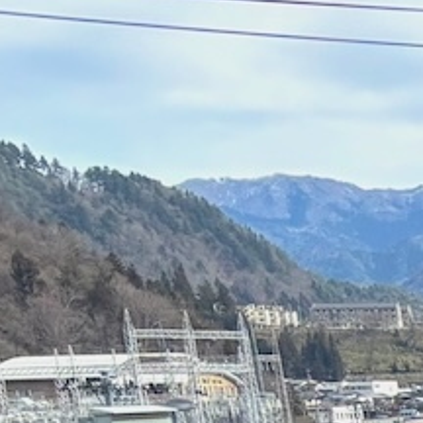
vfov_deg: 9.2
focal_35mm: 170
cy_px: 1012
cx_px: 1551
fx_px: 2350
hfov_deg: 7.8
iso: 50
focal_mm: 5.96
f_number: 1.6
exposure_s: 1/1567
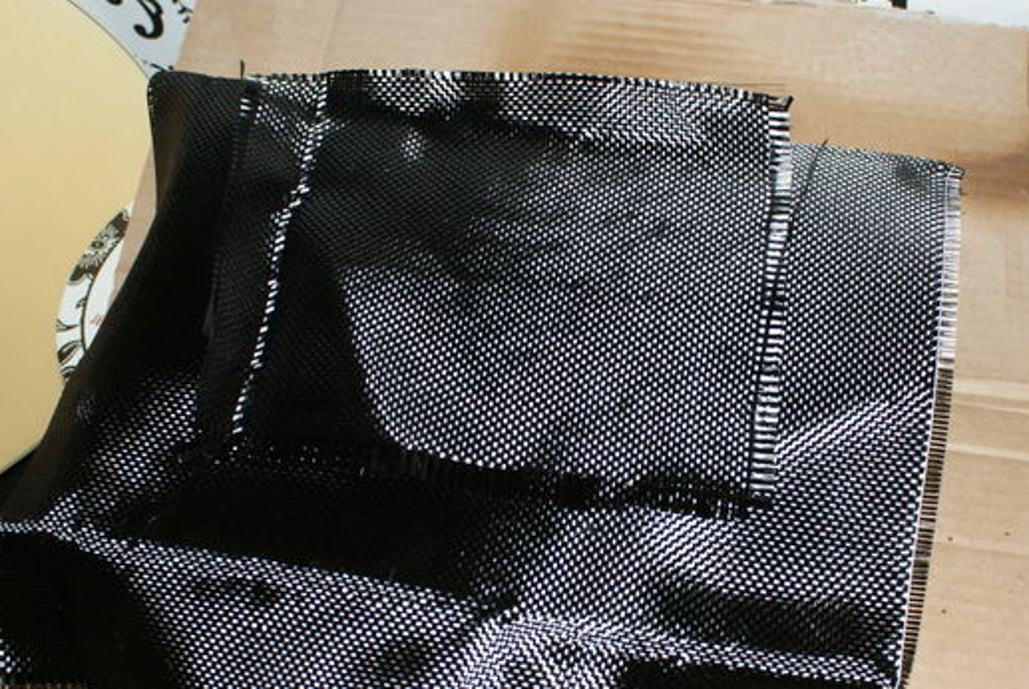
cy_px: 422
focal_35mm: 52
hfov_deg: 38.1
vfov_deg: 26.0
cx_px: 575
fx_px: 1488
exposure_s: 1/60
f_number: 5.6
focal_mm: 28
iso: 400
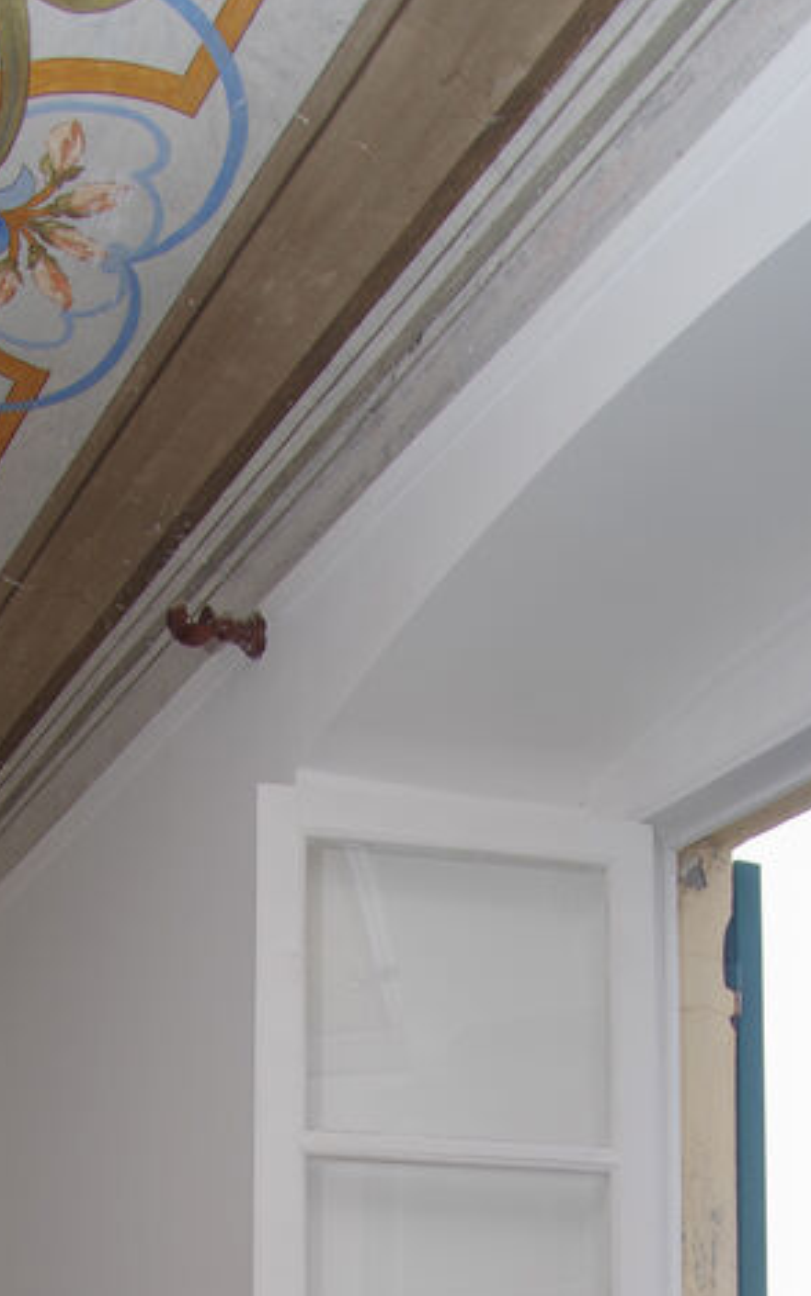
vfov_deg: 36.2
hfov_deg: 28.6
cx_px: 403
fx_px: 1590
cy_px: 1486
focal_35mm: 45
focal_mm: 18
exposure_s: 1/50
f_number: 8
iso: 100
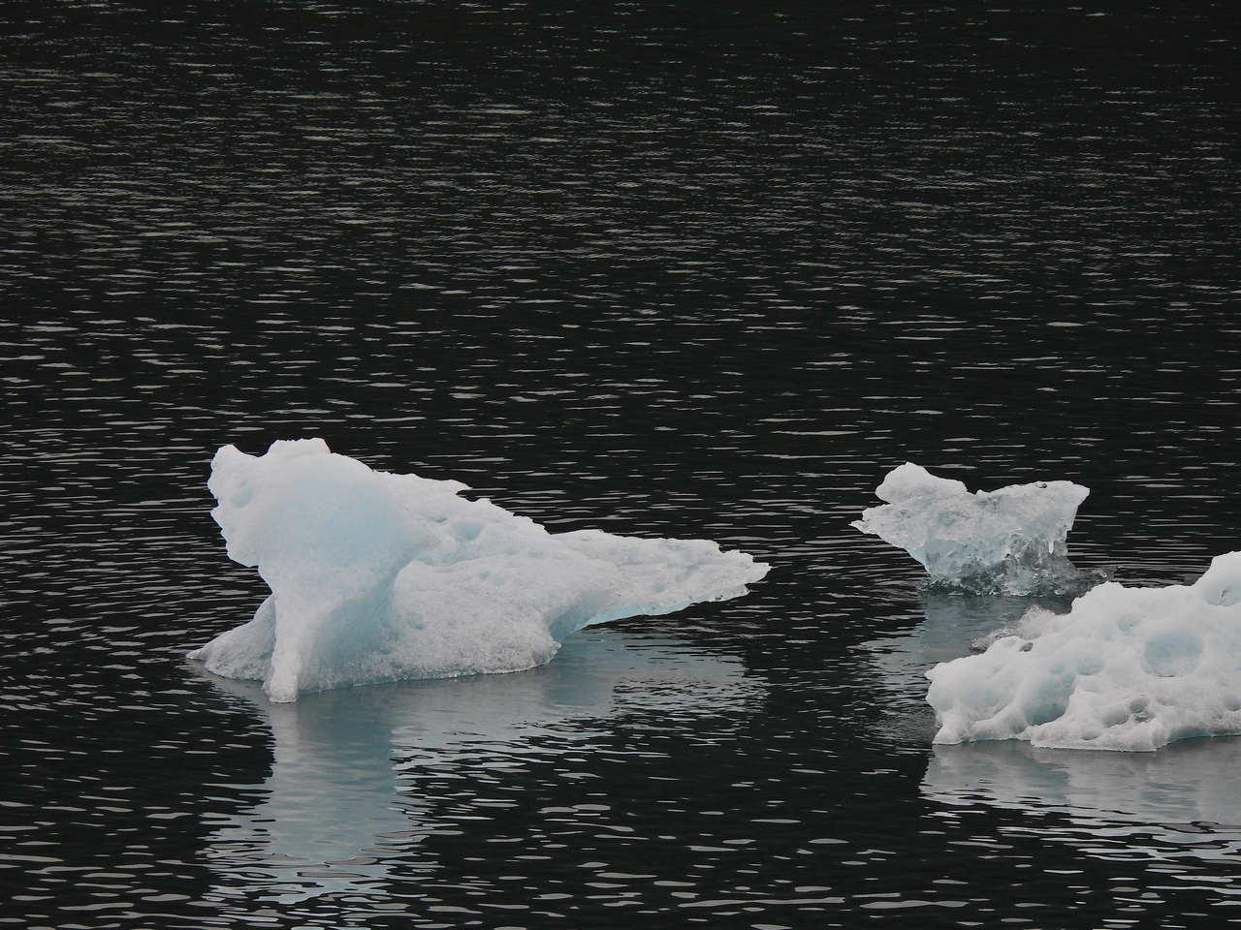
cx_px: 620
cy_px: 465
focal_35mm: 650
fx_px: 23303
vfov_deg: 2.3
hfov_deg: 3.1
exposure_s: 1/640
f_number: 5.6
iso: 100
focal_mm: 116
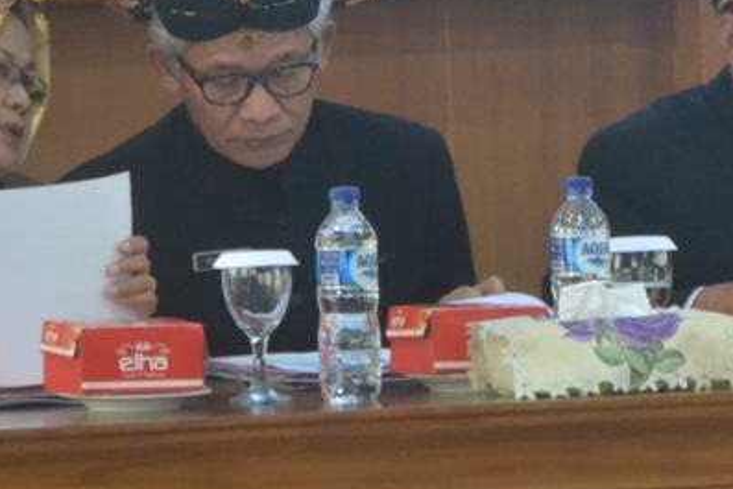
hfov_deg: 5.0
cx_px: 912
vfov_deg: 3.3
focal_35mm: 413
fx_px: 8421
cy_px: 105
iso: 3200
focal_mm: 95
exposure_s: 1/40
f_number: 5.3
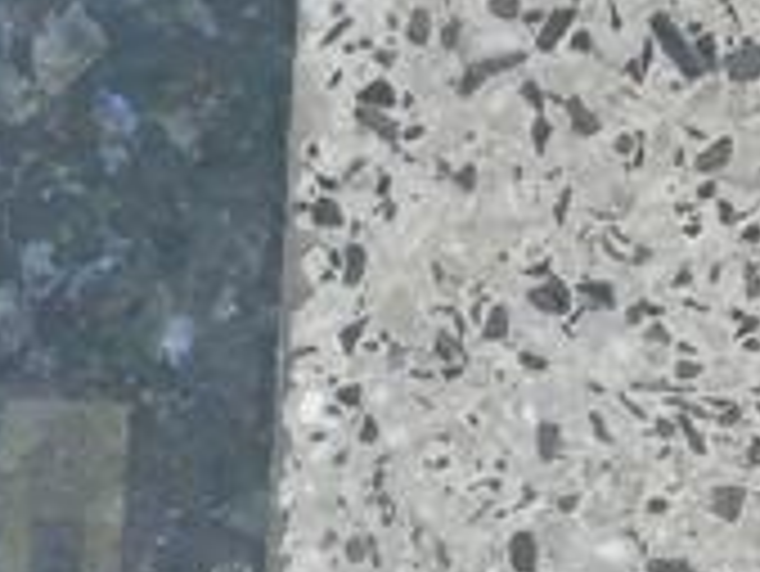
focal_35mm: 614
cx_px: -598
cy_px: 527
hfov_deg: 3.2
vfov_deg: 2.4
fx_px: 13490
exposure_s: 1/60
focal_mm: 29
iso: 800
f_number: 4.9
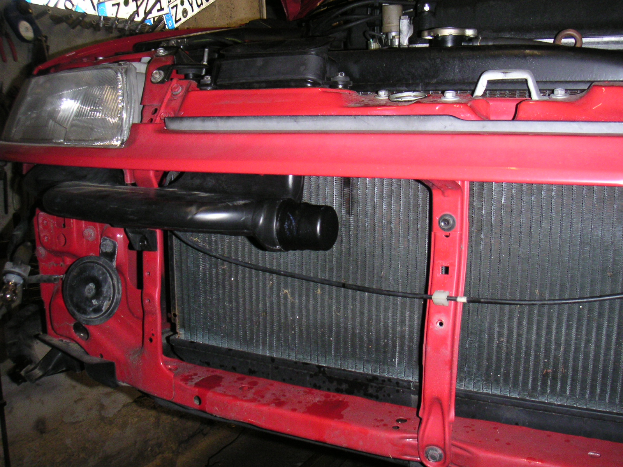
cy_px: 234
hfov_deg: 50.1
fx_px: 666
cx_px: 312
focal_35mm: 37
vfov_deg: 38.7
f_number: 2.8
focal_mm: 5.7
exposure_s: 1/45
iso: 160
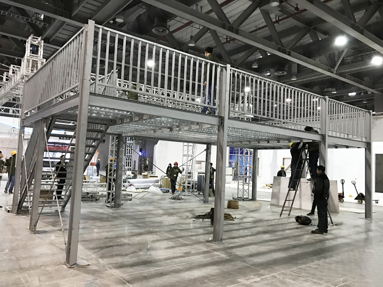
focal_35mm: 28
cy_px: 144
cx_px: 192
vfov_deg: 49.7
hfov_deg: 63.4
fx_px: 310
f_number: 1.8
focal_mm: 3.99
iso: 100
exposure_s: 1/14
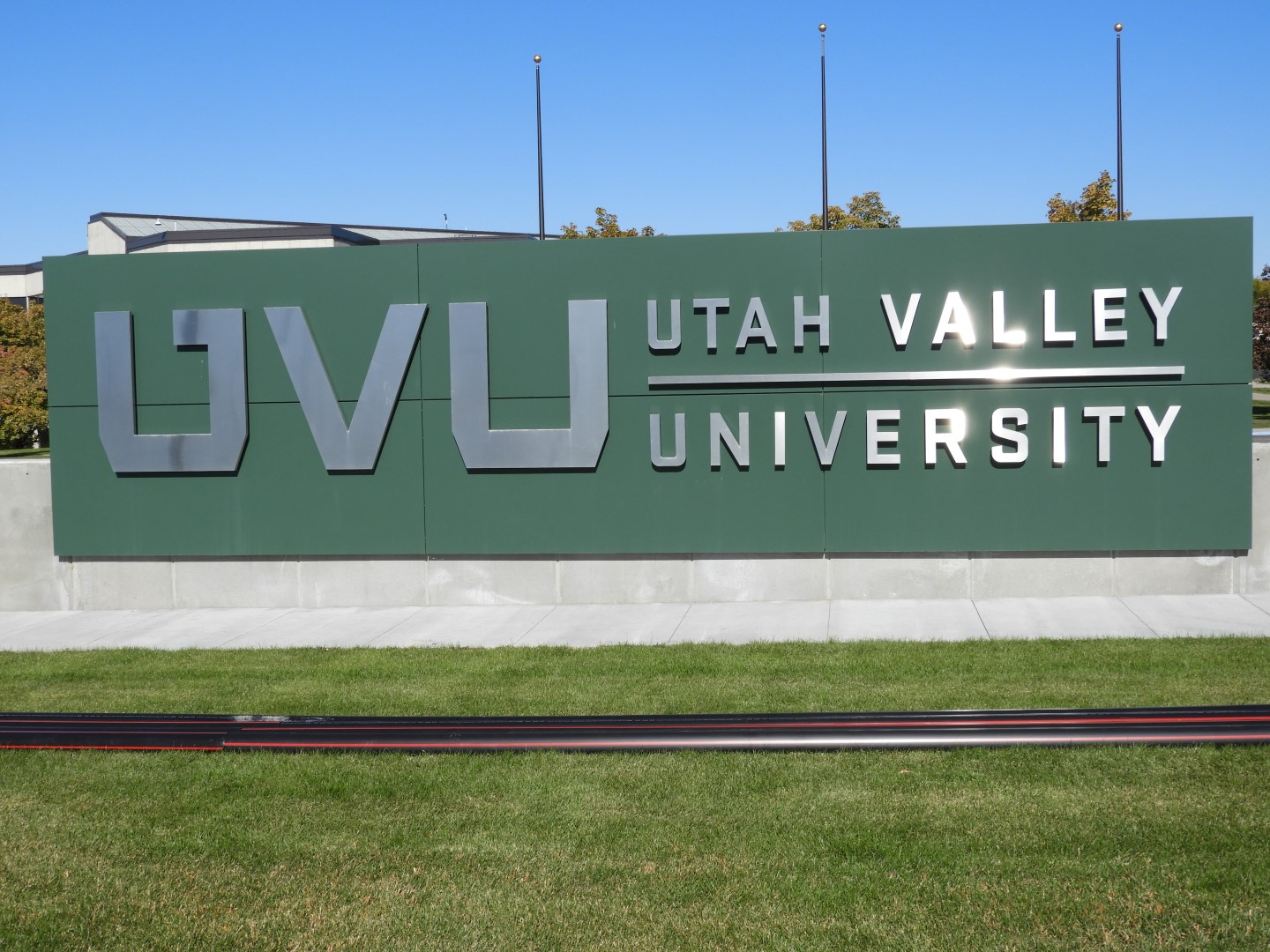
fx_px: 1651
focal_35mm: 45
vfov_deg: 32.2
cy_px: 476
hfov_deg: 42.1
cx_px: 635
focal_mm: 8.1
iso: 100
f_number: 4
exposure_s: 1/1250
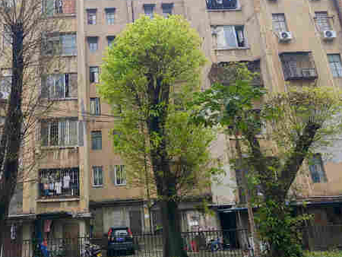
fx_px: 395
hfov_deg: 46.1
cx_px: 117
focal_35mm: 40
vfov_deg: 35.8
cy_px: 99
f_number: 1.8
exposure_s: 1/461
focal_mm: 3.95
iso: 104
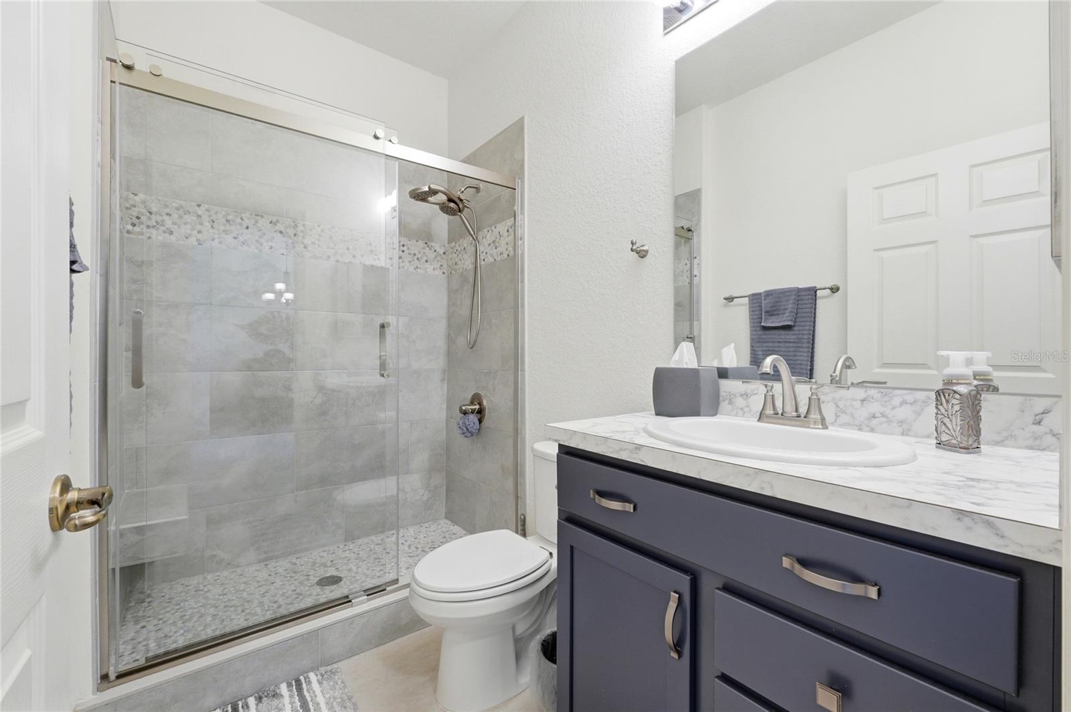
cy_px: 356
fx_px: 446
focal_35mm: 15
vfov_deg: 77.2
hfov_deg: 100.5
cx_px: 536
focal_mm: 10
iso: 100
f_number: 7.1
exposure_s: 1/80
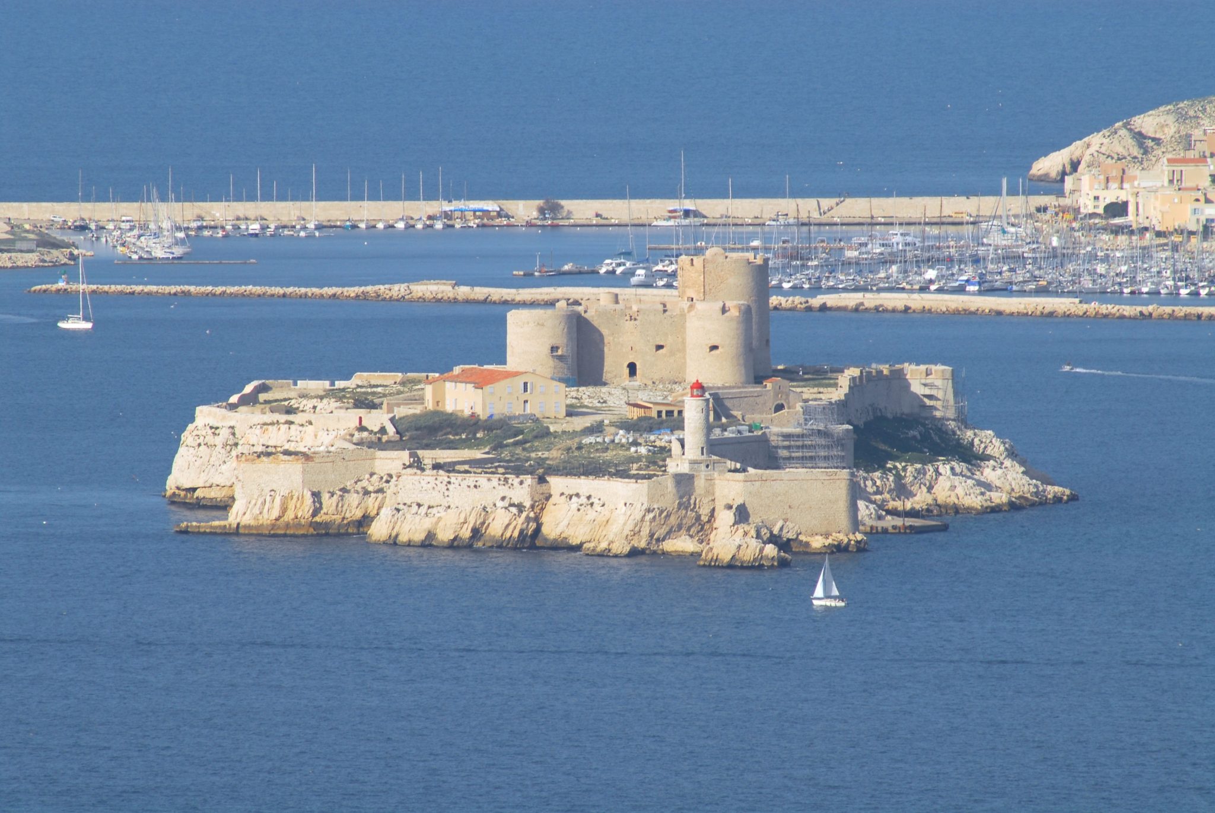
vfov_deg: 2.3
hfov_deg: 3.4
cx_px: 608
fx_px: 20274
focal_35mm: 600
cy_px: 406
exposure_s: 1/320
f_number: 8
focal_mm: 400
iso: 100
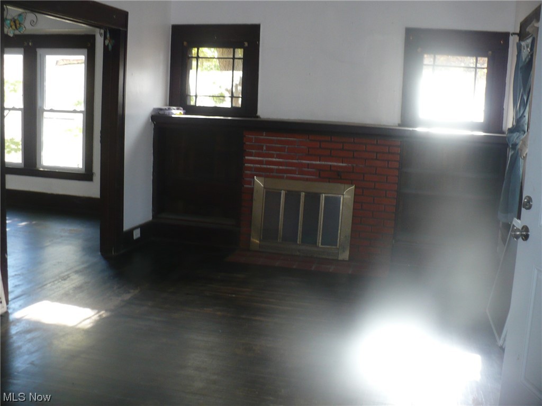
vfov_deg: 38.7
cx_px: 271
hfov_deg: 50.1
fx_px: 579
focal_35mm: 37
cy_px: 203
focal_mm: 6.1
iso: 160
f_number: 2.8
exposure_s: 1/30
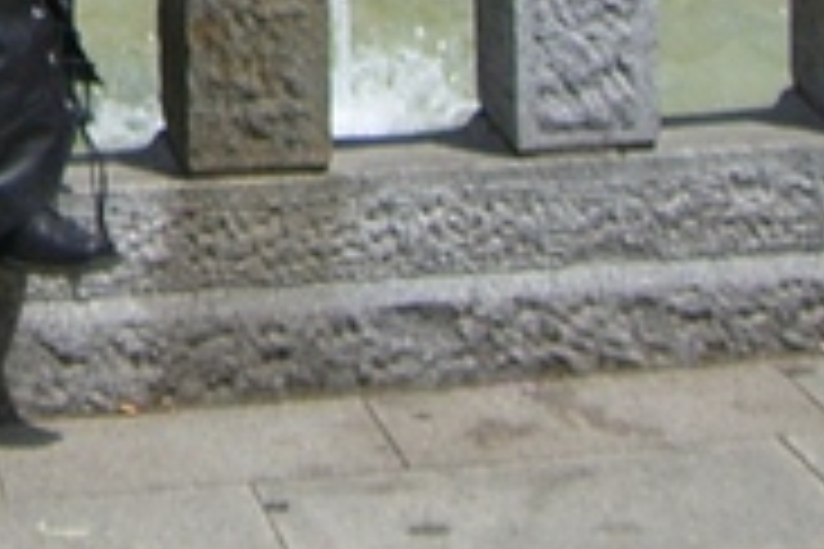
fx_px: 3959
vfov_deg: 7.4
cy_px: -783
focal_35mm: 173
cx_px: -266
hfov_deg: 11.5
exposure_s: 1/800
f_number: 4.3
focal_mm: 6.2
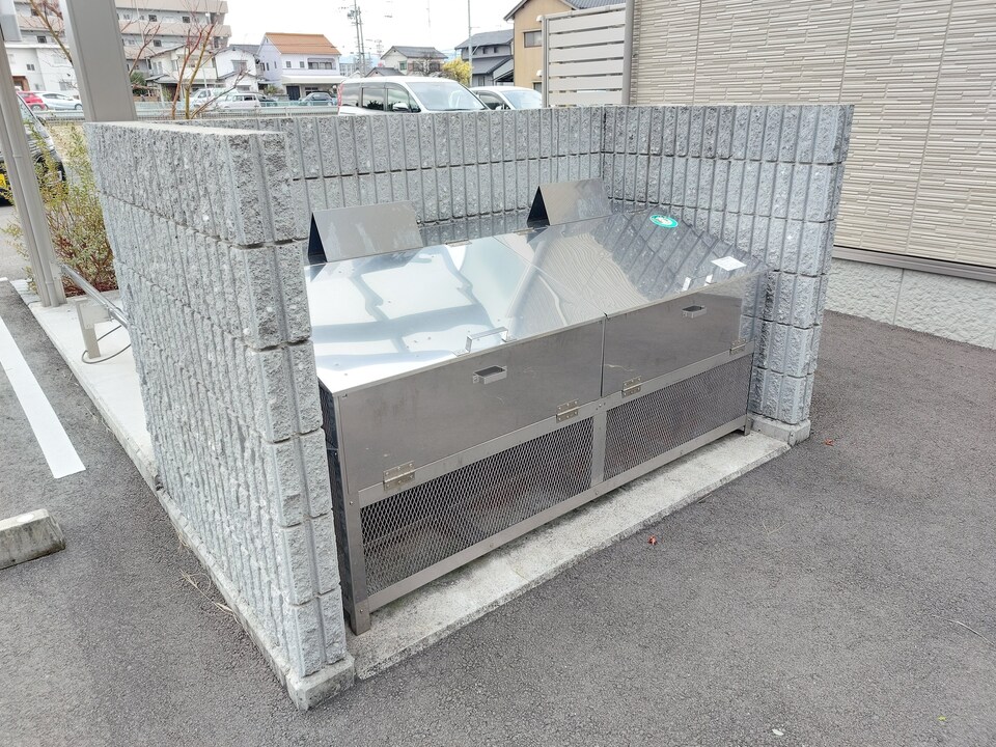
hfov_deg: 71.6
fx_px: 691
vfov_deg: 56.8
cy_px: 374
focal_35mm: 24
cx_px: 498
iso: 40
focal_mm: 5.23
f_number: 1.8
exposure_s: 1/60
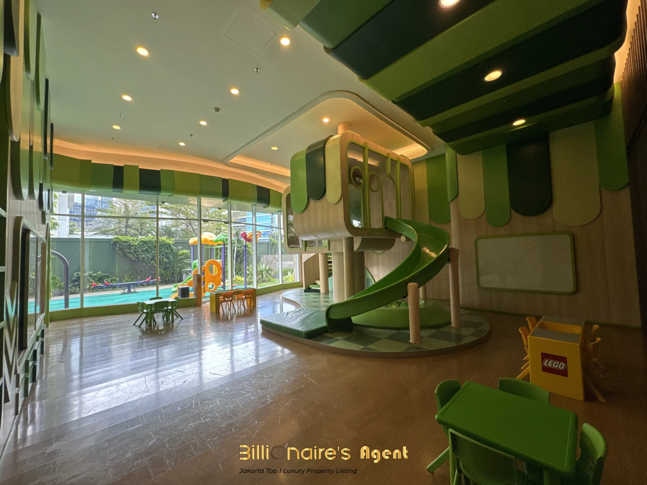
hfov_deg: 102.1
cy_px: 242
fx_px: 262
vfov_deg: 85.7
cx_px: 324
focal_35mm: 14
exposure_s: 1/100
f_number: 2.2
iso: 160
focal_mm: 2.22
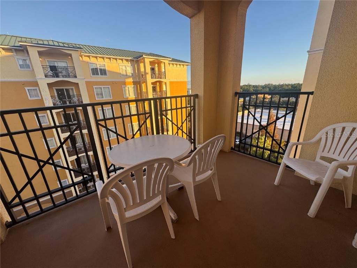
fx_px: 144
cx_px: 178
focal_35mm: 14
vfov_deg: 85.7
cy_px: 134
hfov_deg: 102.1
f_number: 2.2
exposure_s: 1/370
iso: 40
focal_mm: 2.22
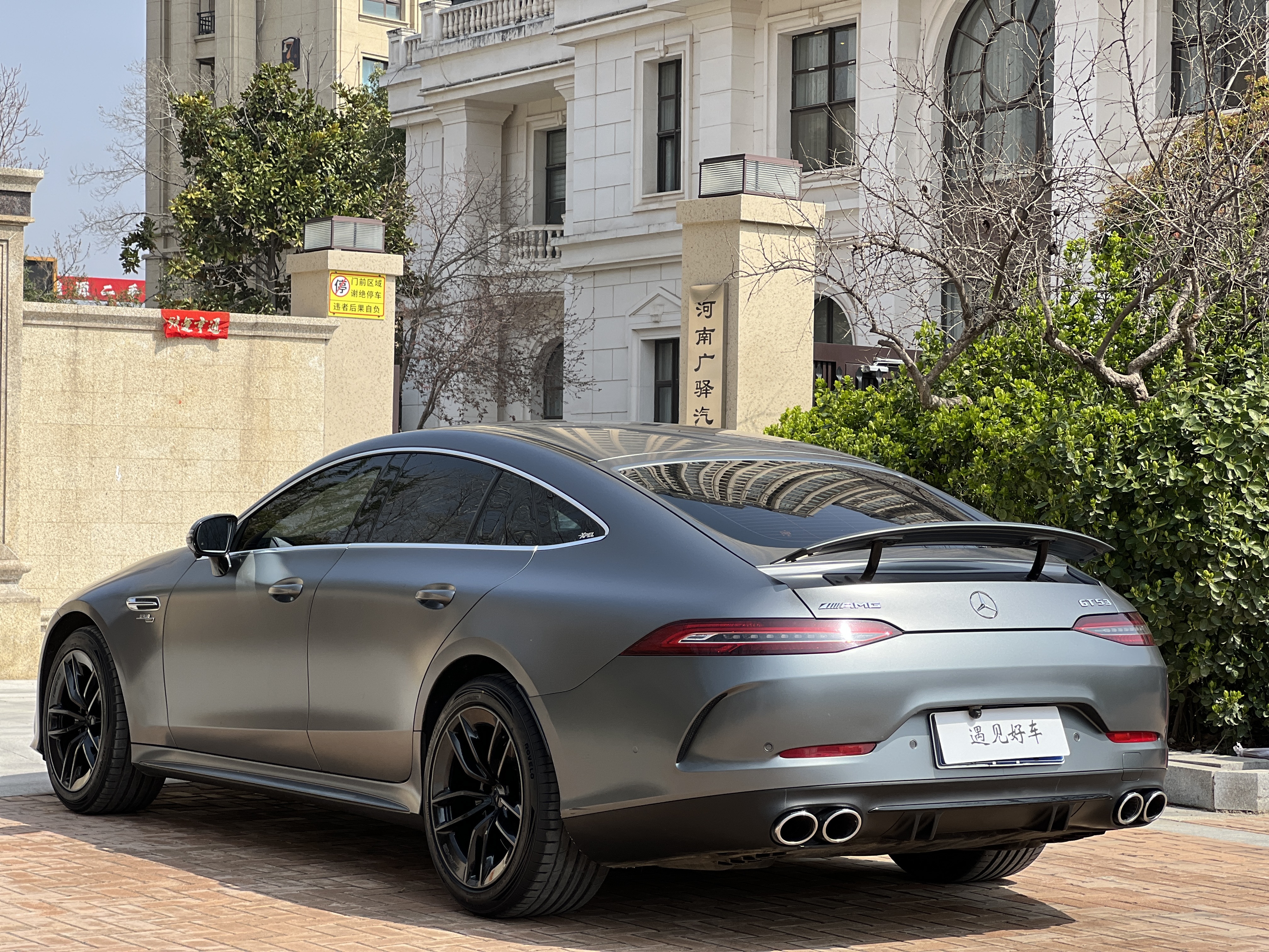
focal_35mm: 77
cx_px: 634
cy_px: 476
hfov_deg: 25.3
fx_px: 2823
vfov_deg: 19.1
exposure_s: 1/521
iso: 32
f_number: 2.8
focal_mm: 9
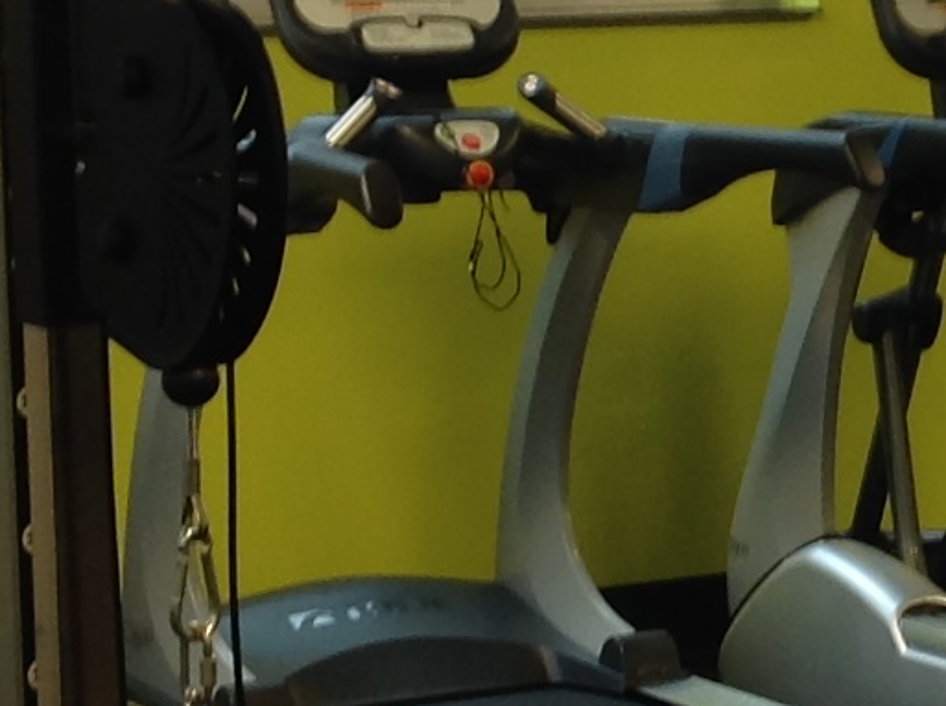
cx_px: 1317
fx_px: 4829
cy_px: 306
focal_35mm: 177
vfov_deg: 8.4
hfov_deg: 10.9
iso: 50
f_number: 2.4
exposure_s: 1/15
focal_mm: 4.28
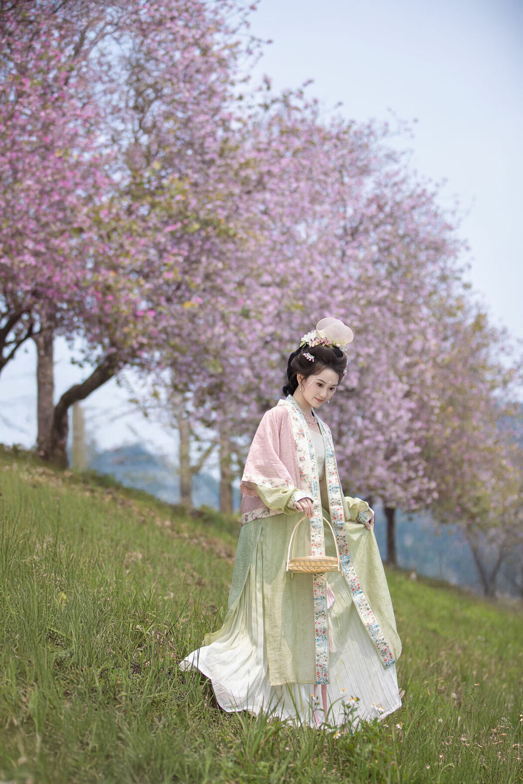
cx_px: 262
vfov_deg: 25.4
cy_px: 392
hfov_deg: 17.1
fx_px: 1743
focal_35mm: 80
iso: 100
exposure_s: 1/2000
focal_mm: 80
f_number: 2.8
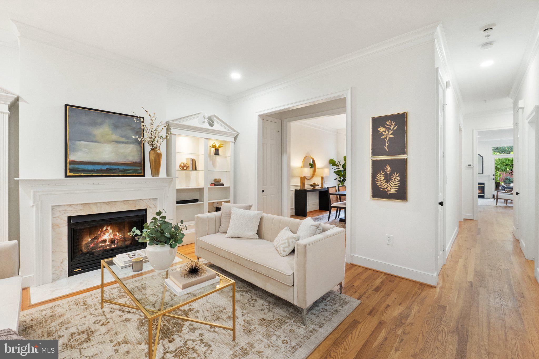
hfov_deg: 100.4
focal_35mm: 15
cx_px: 270
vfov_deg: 77.3
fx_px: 225
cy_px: 180
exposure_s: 1/2
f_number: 8
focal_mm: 10
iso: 800
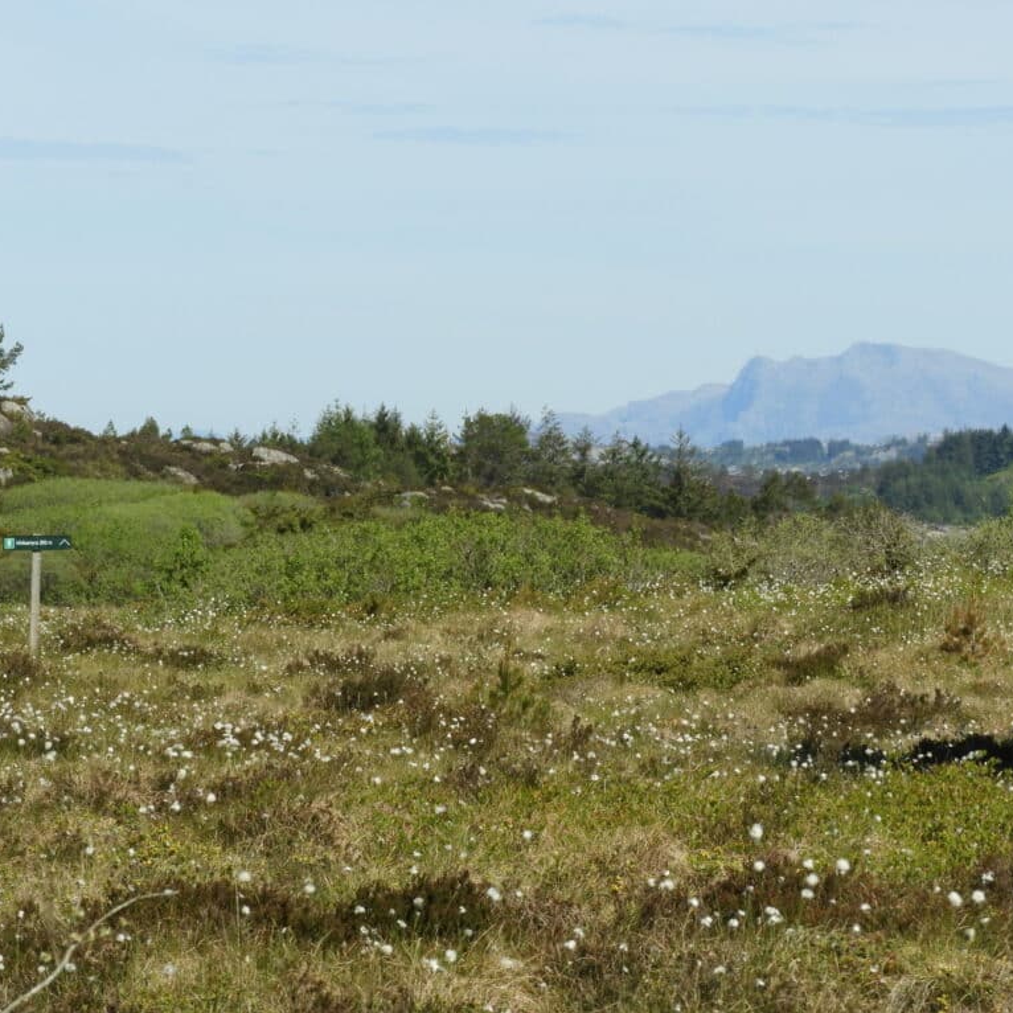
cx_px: 521
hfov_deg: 6.7
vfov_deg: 6.7
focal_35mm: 260
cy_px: 506
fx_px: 8608
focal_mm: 39.4
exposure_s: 1/640
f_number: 7.6
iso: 200
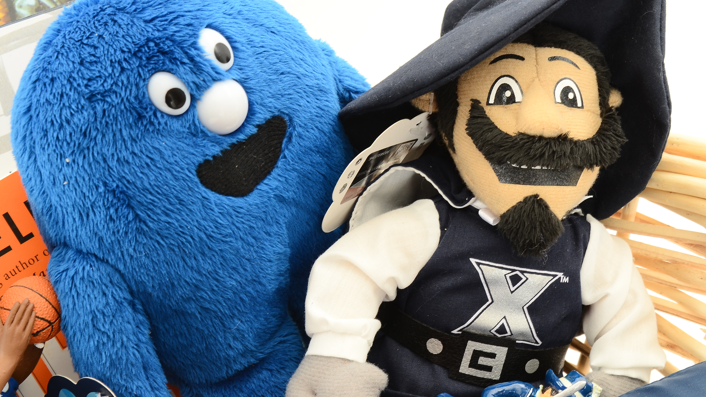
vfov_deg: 16.9
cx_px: 353
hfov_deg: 29.5
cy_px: 162
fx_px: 1339
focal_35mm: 72
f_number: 10
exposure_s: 1/80
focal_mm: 45
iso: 250
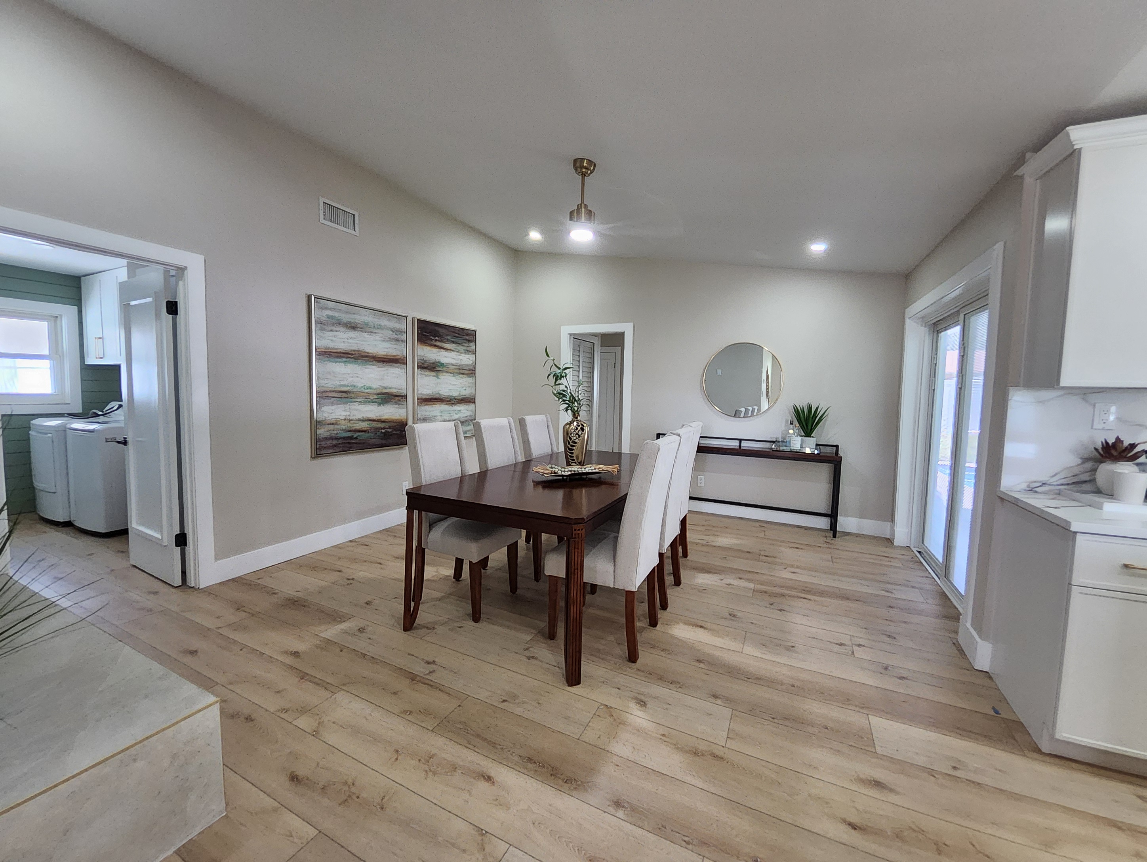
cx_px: 574
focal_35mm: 13
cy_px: 431
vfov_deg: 90.0
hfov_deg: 106.1
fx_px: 431
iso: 200
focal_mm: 1.13
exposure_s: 1/60
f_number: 2.2
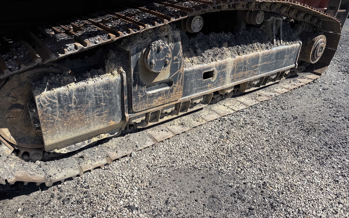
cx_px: 173
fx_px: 247
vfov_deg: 47.5
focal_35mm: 26
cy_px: 96
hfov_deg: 70.4
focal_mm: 6.76
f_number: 1.78
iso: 80
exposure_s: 1/3145
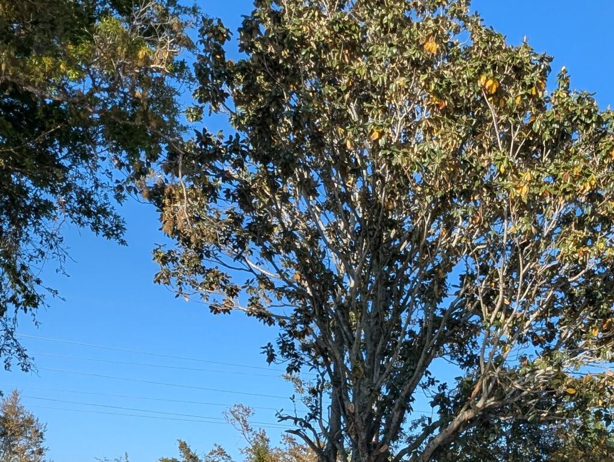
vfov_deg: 33.3
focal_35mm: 38
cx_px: 468
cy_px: 501
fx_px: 675
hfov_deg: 47.0
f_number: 2.2
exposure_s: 1/808
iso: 49
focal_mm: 1.95
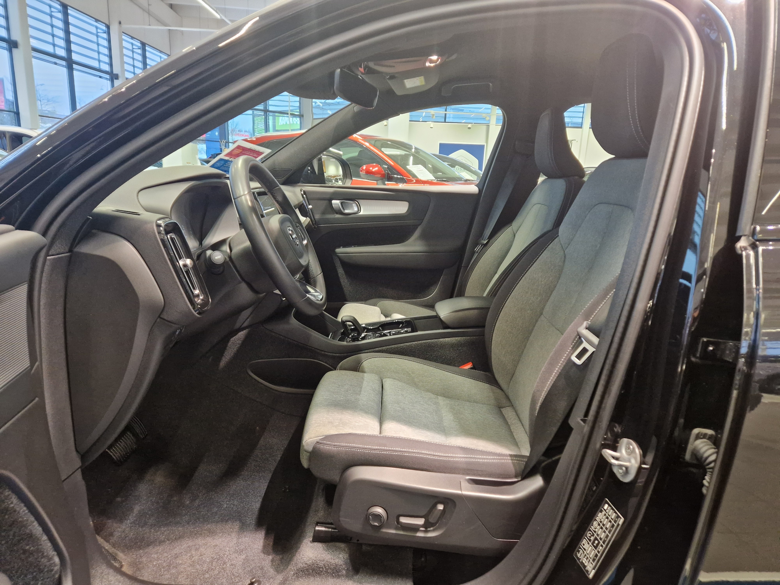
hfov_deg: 73.9
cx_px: 390
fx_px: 518
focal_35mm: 23
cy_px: 292
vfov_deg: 58.9
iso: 500
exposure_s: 1/100
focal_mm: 5.4
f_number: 1.8
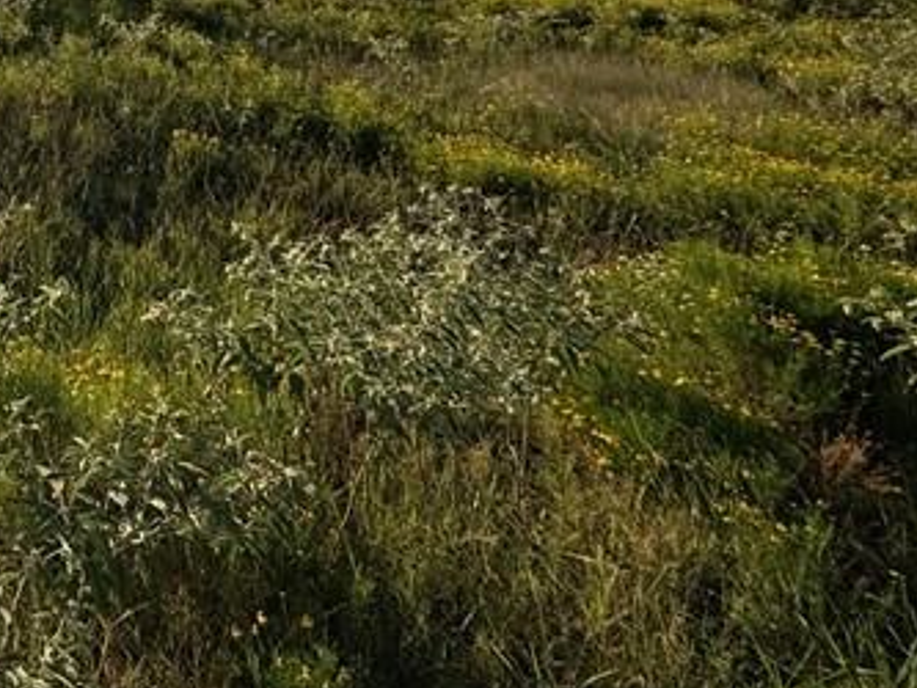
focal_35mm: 43
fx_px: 1140
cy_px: -179
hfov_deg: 27.9
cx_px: -482
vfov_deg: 28.4
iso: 40
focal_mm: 2.22
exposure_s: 1/4132
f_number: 2.2
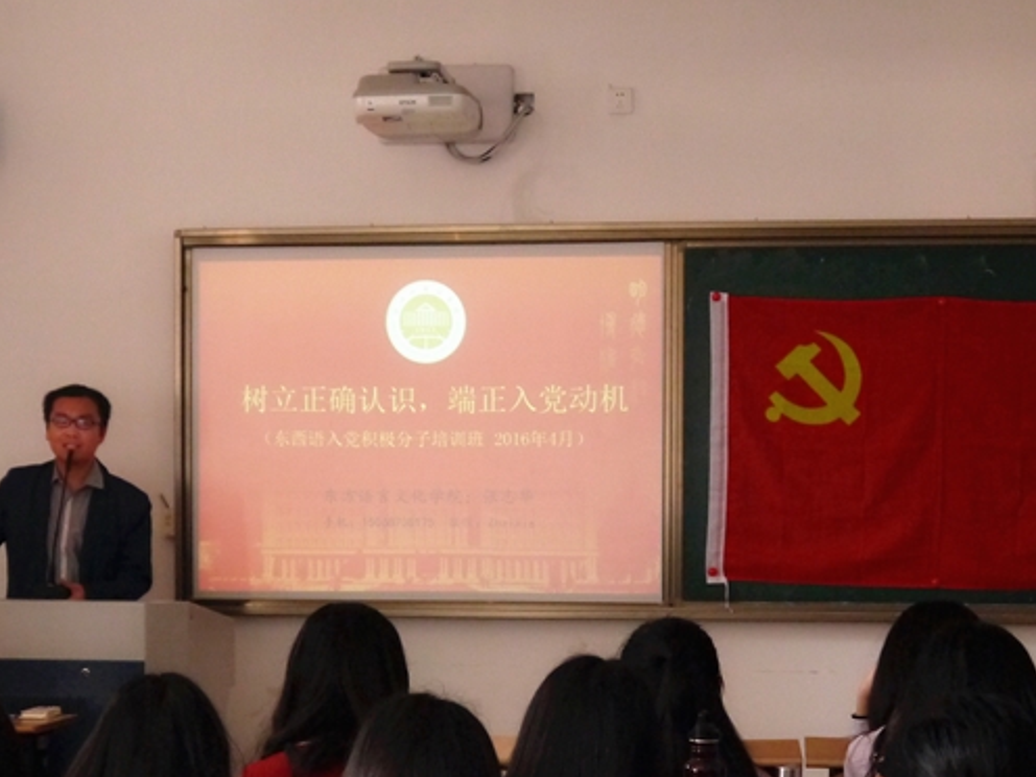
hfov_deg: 27.3
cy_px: 610
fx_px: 2125
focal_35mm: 71
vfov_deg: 20.5
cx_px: 393
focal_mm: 22
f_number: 4.4
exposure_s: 1/40
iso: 1600
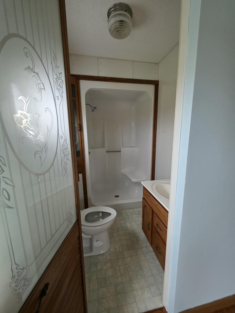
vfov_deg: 106.2
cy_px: 156
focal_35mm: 13
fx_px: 118
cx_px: 118
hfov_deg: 89.9
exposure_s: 1/60
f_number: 1.9
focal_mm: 2.2
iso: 320
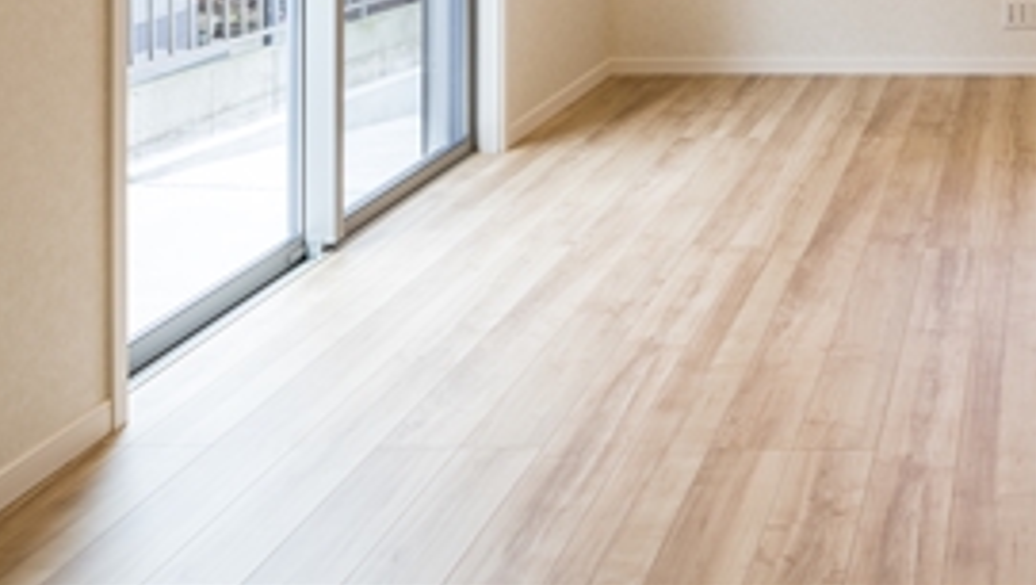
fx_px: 1155
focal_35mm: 42
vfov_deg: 24.0
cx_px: 1055
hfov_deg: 41.5
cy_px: -224
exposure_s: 1/1.67
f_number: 11
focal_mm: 17
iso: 100
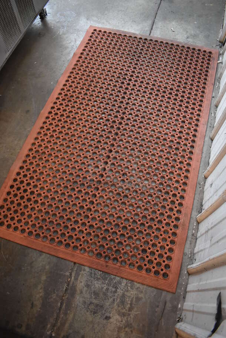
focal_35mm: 27
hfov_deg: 48.0
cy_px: 169
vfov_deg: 67.3
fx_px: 254
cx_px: 113
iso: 2200
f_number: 3.5
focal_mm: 18
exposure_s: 1/125
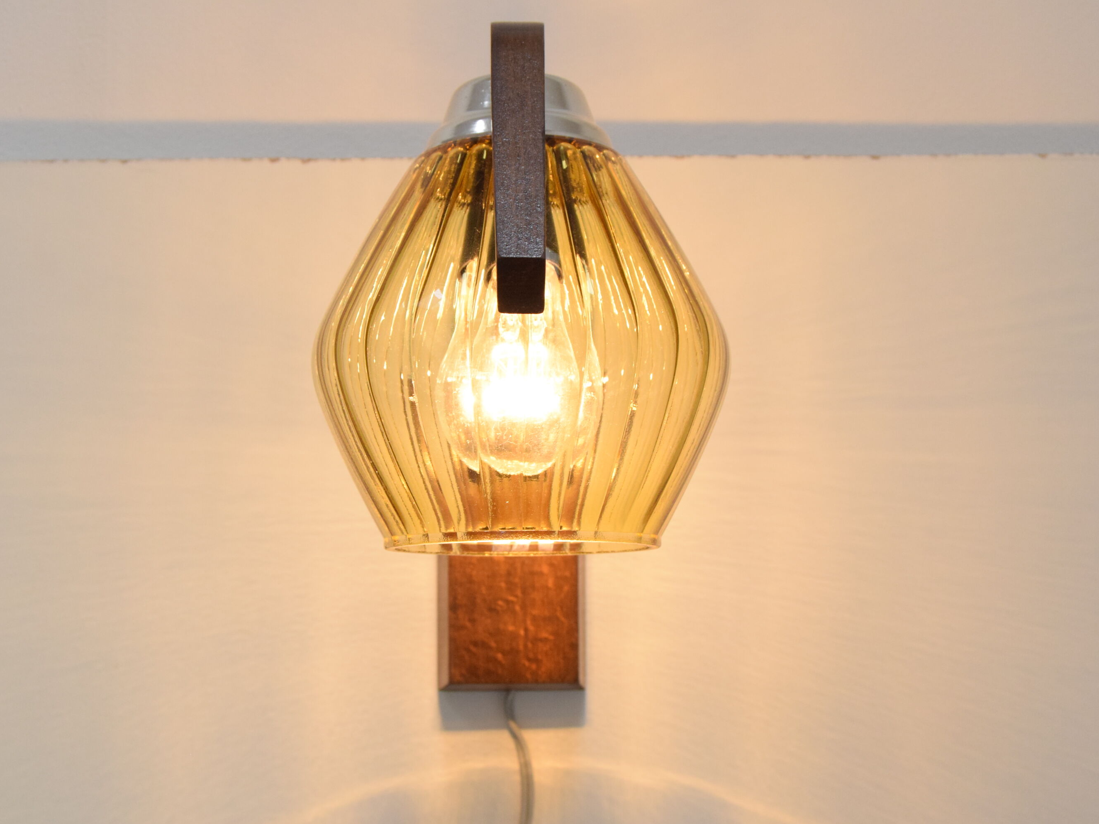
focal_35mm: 51
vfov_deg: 28.8
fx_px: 1605
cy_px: 414
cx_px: 534
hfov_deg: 37.8
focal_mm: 31
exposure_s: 1/250
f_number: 8
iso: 1600
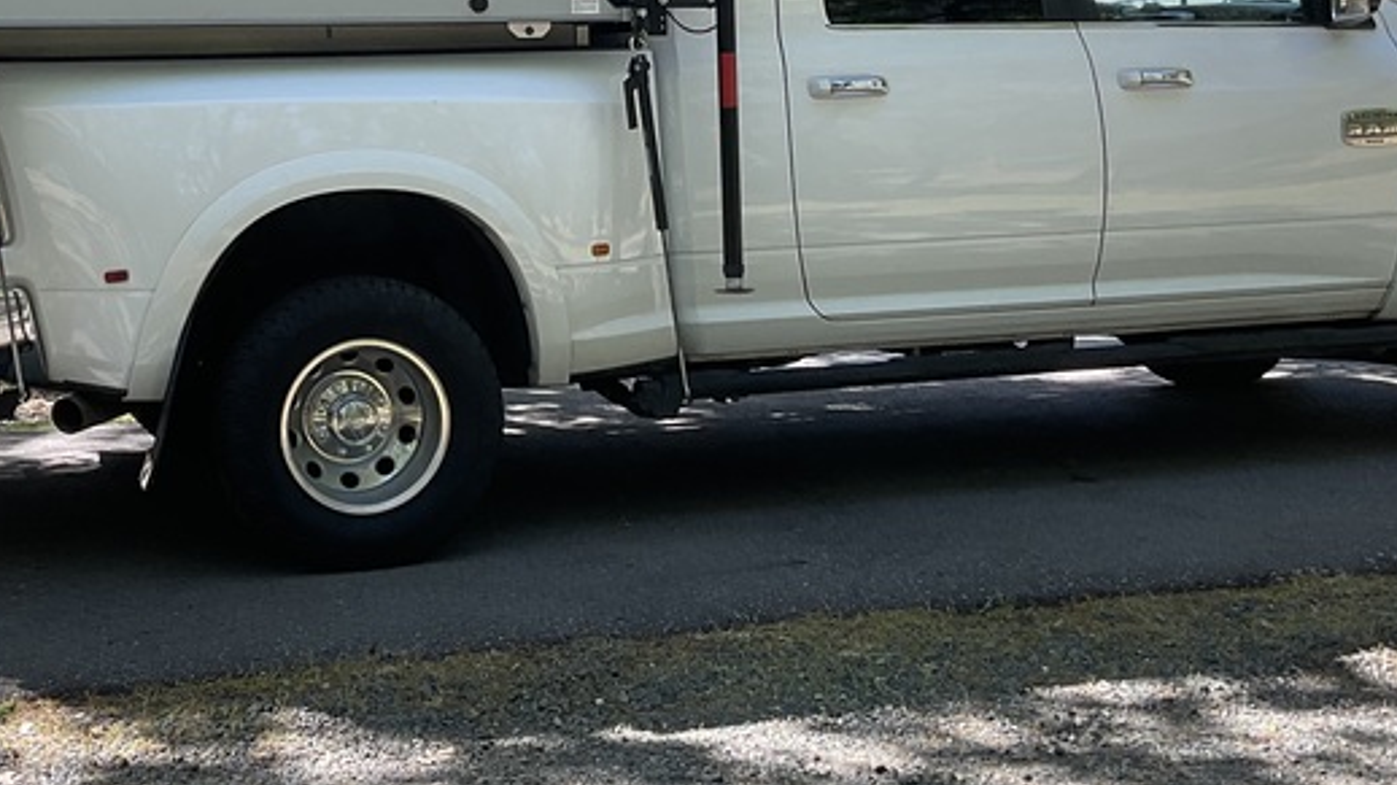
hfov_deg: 34.0
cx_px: 448
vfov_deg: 19.4
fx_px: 2259
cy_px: 78
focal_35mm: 61
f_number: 1.8
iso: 16
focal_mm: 3
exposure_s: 1/186
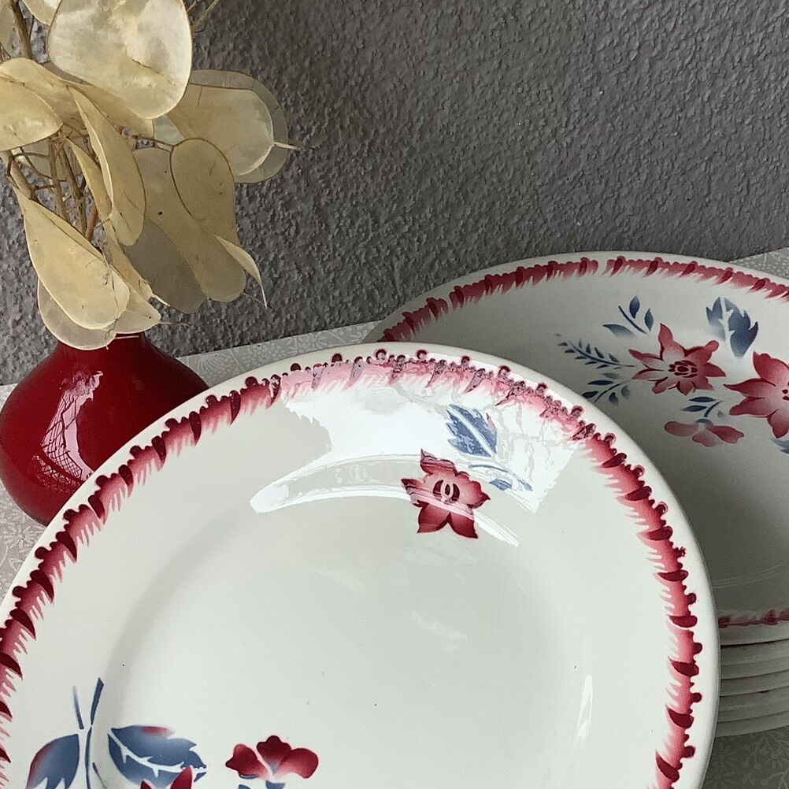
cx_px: 491
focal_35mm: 56
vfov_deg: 30.1
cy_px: 585
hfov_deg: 30.4
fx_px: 1444
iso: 40
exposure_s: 1/120
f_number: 2.4
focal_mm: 3.3
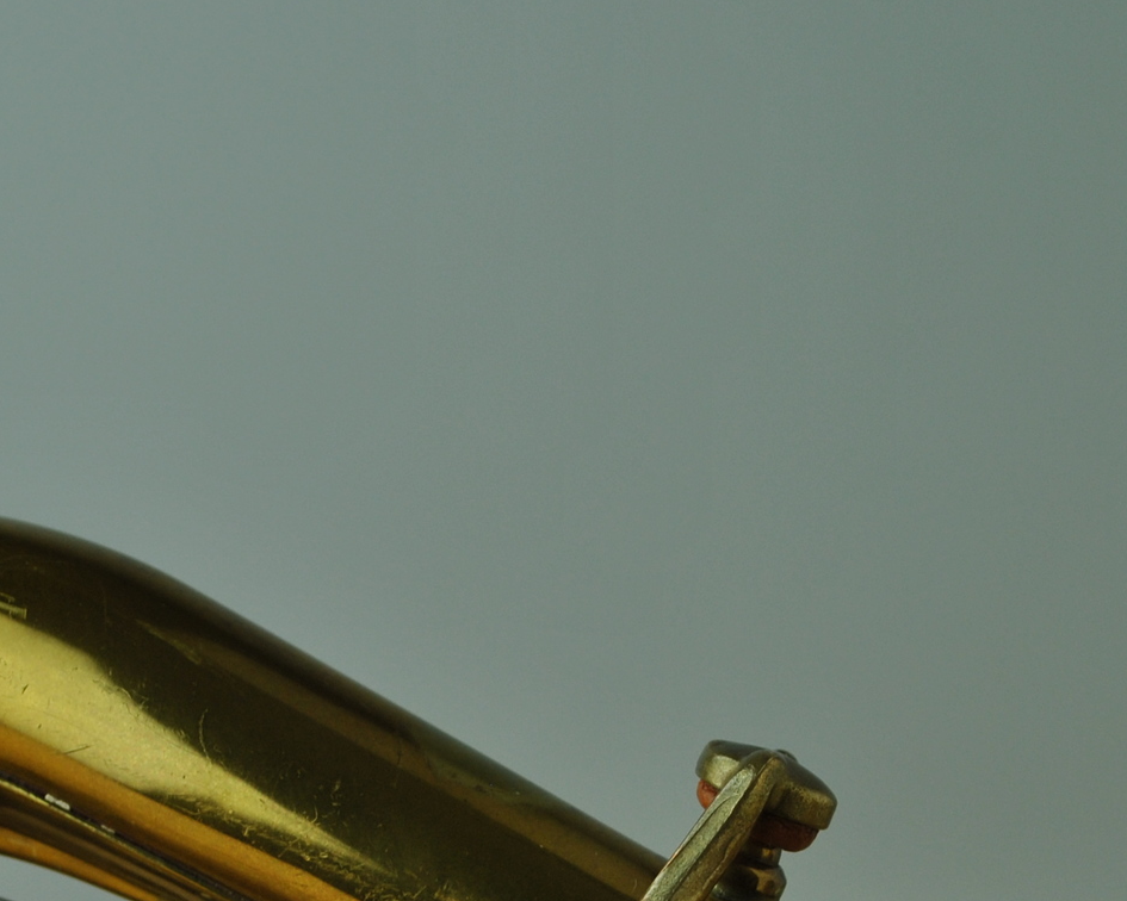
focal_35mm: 97
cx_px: 549
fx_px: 3235
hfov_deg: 19.8
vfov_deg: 15.5
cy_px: 928
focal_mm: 26
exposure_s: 1/125
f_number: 5.6
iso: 125
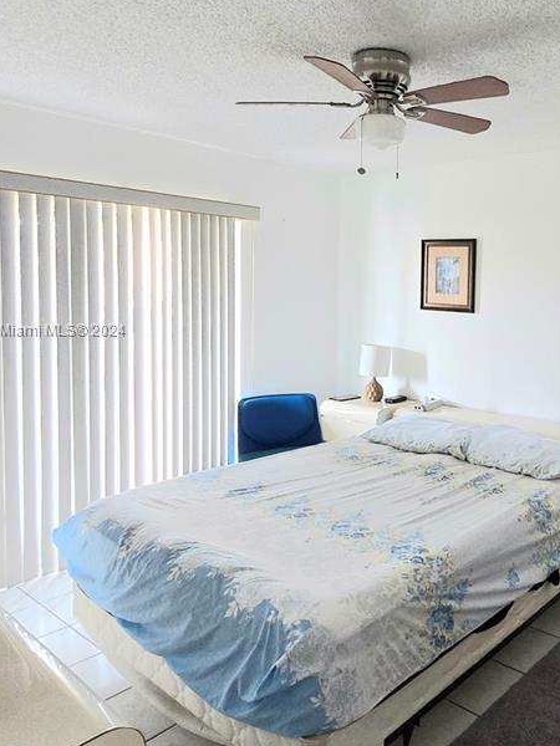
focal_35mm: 26
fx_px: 561
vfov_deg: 67.1
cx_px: 457
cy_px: 331
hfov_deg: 49.6
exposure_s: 1/60.2
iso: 500
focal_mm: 2.2
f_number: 2.2
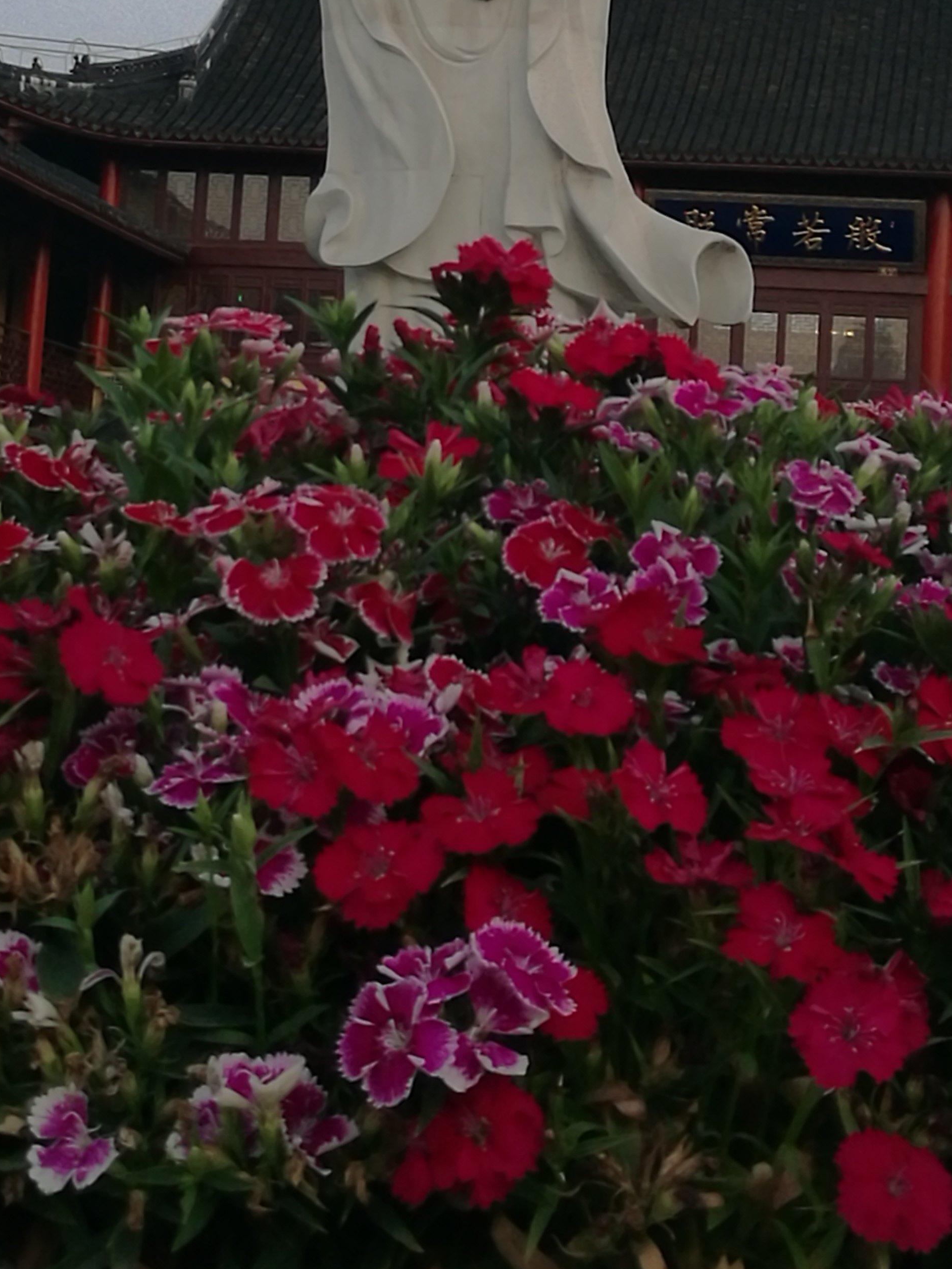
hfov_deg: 14.9
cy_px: 172
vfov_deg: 19.5
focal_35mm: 99
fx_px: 3630
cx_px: 527
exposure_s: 1/30
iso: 320
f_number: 2
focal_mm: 4.04
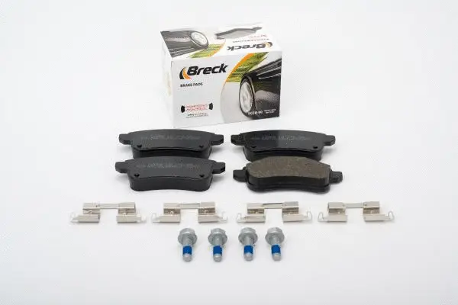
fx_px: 890
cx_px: 229
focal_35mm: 70
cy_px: 152
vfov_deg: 19.5
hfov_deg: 28.8
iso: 64
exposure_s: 1/160
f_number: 10
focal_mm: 70
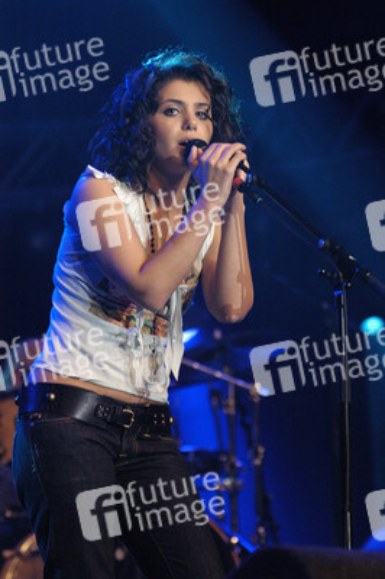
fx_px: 3736
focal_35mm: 232
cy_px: 290
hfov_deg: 5.9
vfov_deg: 8.9
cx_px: 192
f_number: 4
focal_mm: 155
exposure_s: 1/125
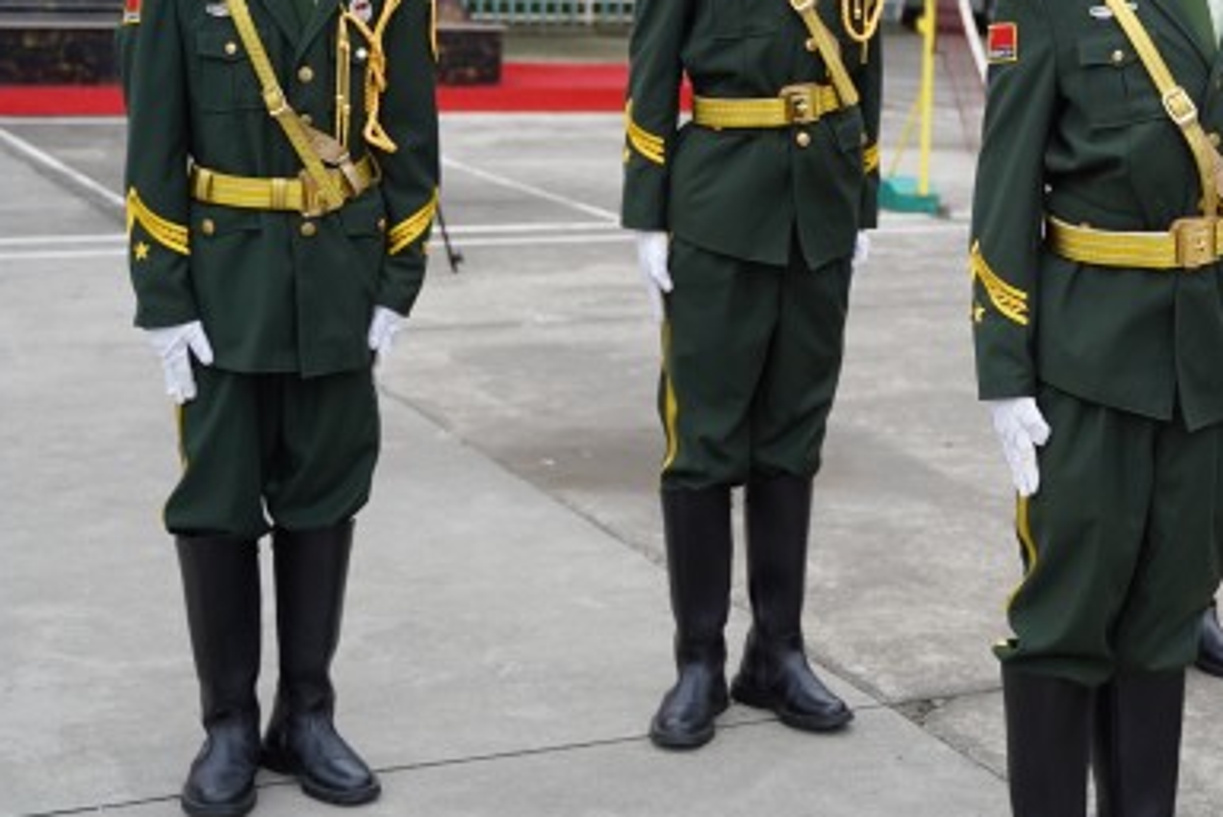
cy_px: 83
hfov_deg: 27.4
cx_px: 1001
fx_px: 2447
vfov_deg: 18.6
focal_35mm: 72
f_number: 2.8
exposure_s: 1/640
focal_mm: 37
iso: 250
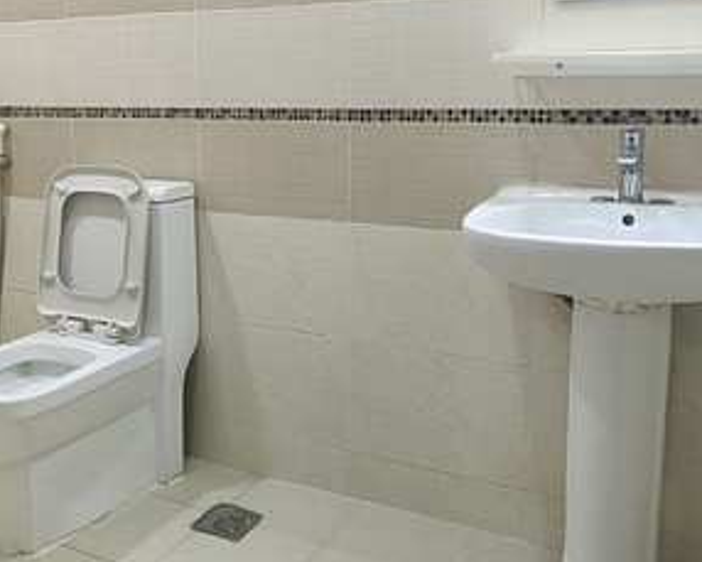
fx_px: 811
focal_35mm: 39
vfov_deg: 38.2
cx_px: 284
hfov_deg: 46.6
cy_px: 244
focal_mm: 4.7
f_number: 1.7
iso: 776
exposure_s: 1/50
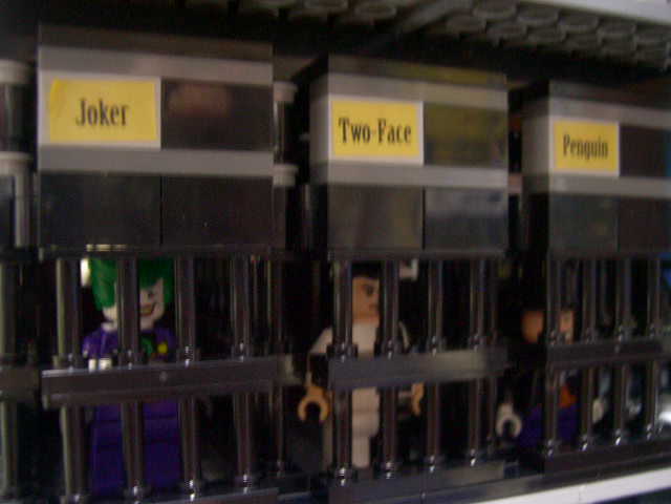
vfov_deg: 37.7
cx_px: 336
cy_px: 252
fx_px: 737
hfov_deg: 49.0
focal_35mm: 38
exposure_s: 1
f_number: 2.8
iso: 400
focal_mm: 8
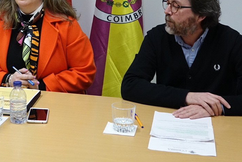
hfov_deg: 28.6
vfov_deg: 18.9
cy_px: -22
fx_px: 464
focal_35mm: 69
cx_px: 50
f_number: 2.8
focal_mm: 11.03
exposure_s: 1/160
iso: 1000
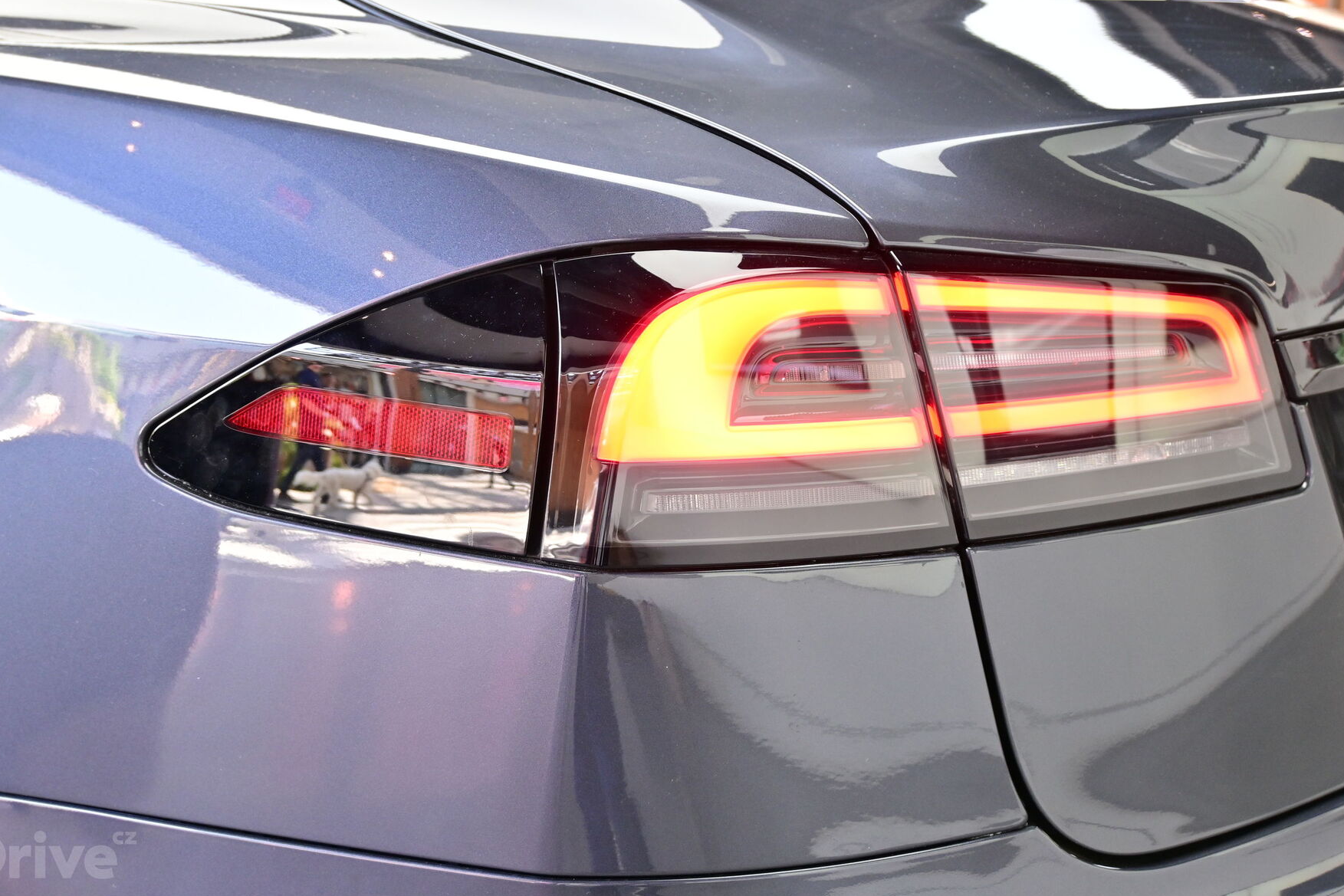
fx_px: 1717
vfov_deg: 29.2
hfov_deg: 42.7
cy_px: 409
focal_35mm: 46
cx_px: 675
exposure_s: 1/50
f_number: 4.5
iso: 450
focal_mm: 28
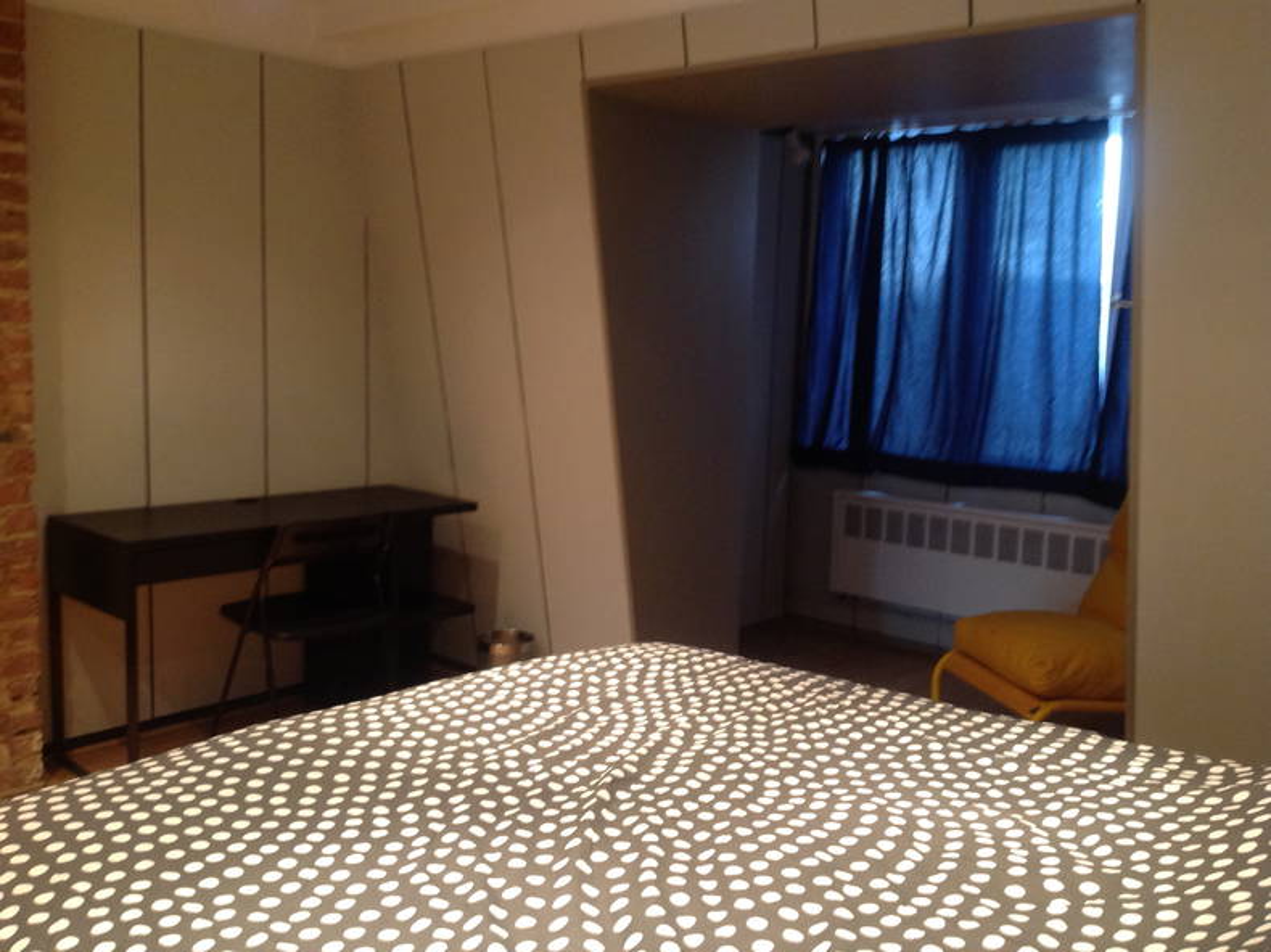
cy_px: 476
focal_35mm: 35
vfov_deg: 40.7
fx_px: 1285
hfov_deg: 52.6
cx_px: 636
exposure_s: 1/15
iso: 160
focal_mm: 4.28
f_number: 2.4
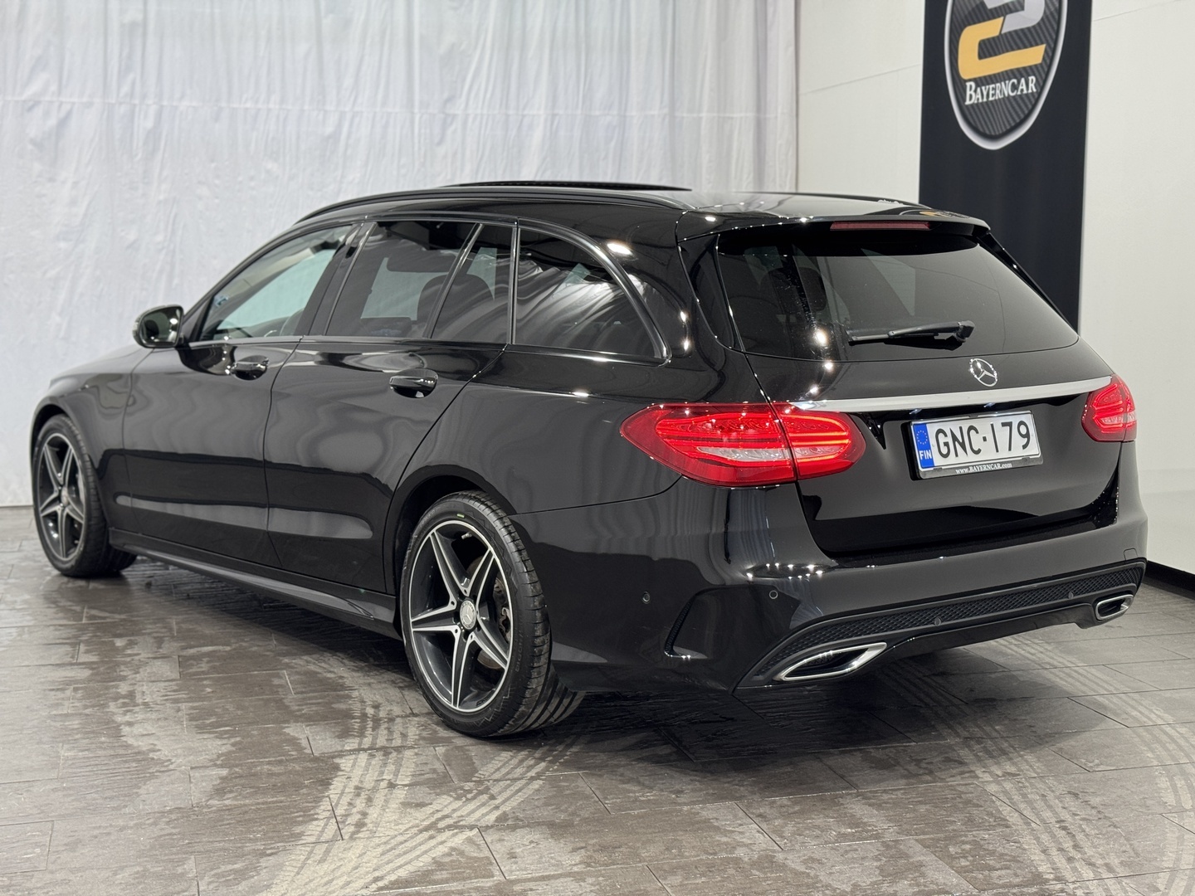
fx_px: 1657
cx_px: 598
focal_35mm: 48
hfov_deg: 39.7
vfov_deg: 30.3
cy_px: 448
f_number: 1.78
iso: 80
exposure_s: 1/50
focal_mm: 6.76
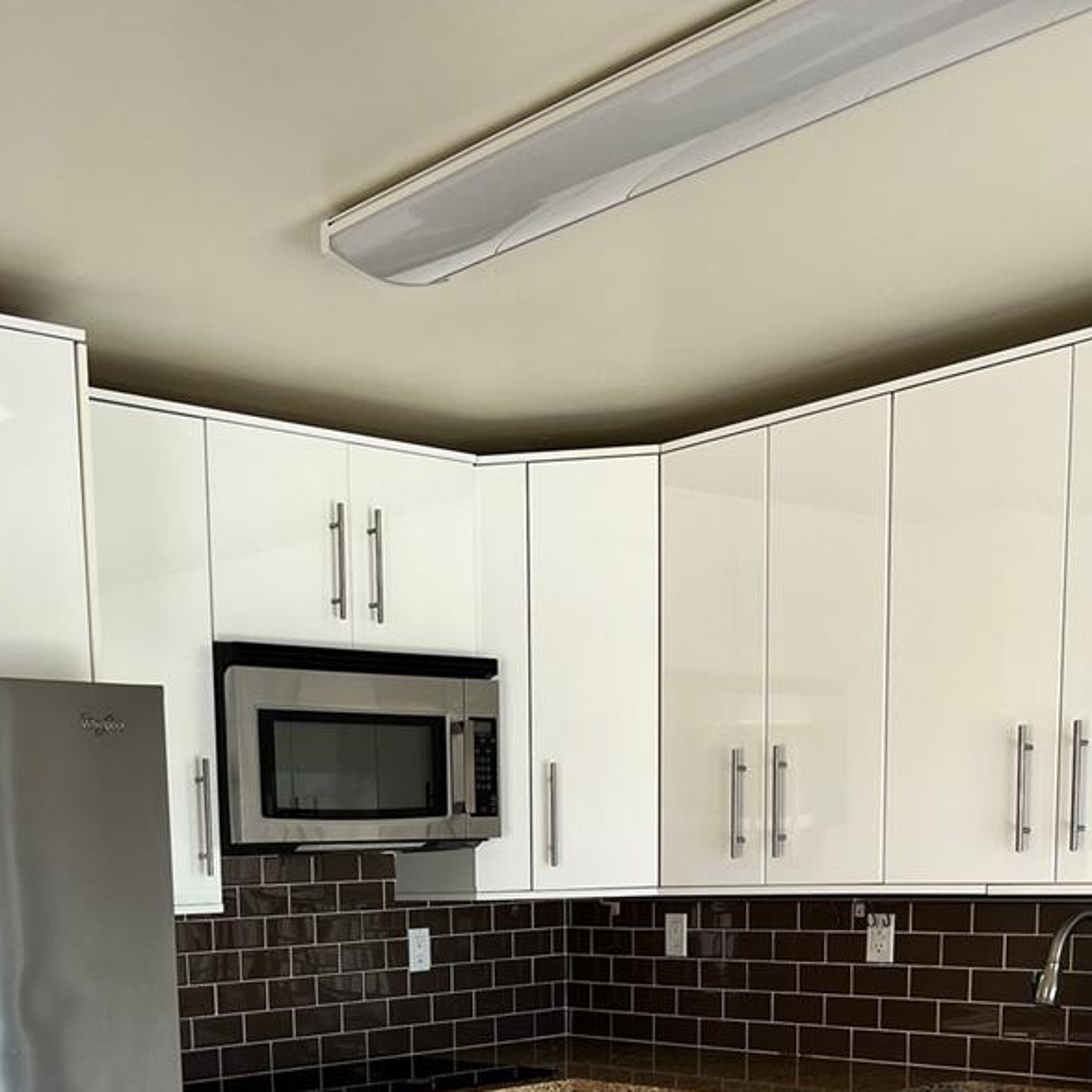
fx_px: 1677
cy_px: 1092
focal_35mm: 47
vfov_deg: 33.1
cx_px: 340
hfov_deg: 35.6
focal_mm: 5.7
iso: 40
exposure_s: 1/236
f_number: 1.5
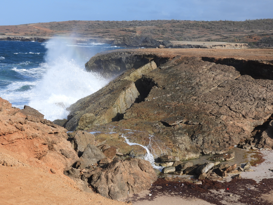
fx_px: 473
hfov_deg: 32.2
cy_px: 102
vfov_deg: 24.4
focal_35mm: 60
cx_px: 136
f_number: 3.5
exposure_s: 1/1250
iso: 100
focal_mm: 10.7
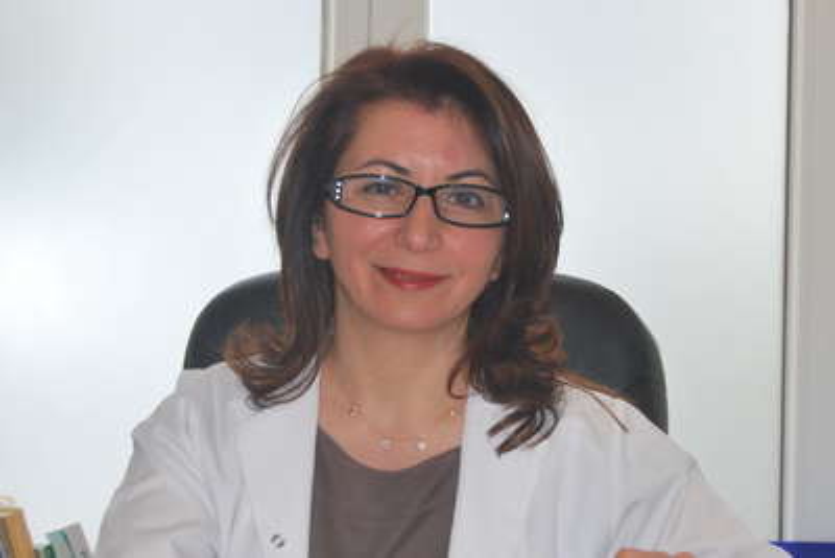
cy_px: 279
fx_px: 1462
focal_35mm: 63
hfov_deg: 31.9
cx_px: 418
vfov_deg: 21.6
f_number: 5.3
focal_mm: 42
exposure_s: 1/100
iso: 200
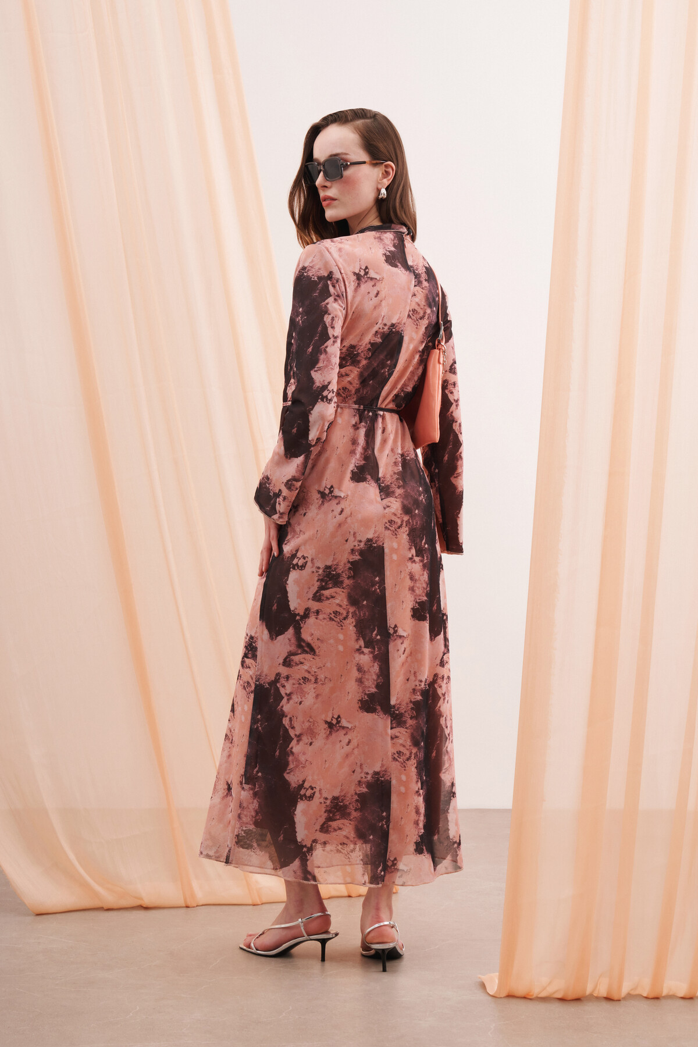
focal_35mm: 55
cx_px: 349
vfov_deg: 36.2
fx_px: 1599
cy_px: 524
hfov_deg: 24.6
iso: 400
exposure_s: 1/160
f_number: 11
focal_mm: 55
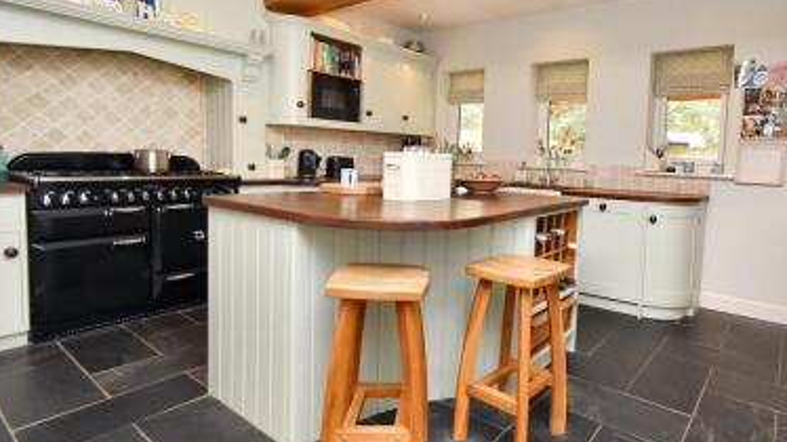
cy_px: 193
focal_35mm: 20
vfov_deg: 55.6
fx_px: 417
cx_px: 480
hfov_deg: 85.4
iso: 800
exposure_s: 1/60
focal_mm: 10
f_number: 7.1
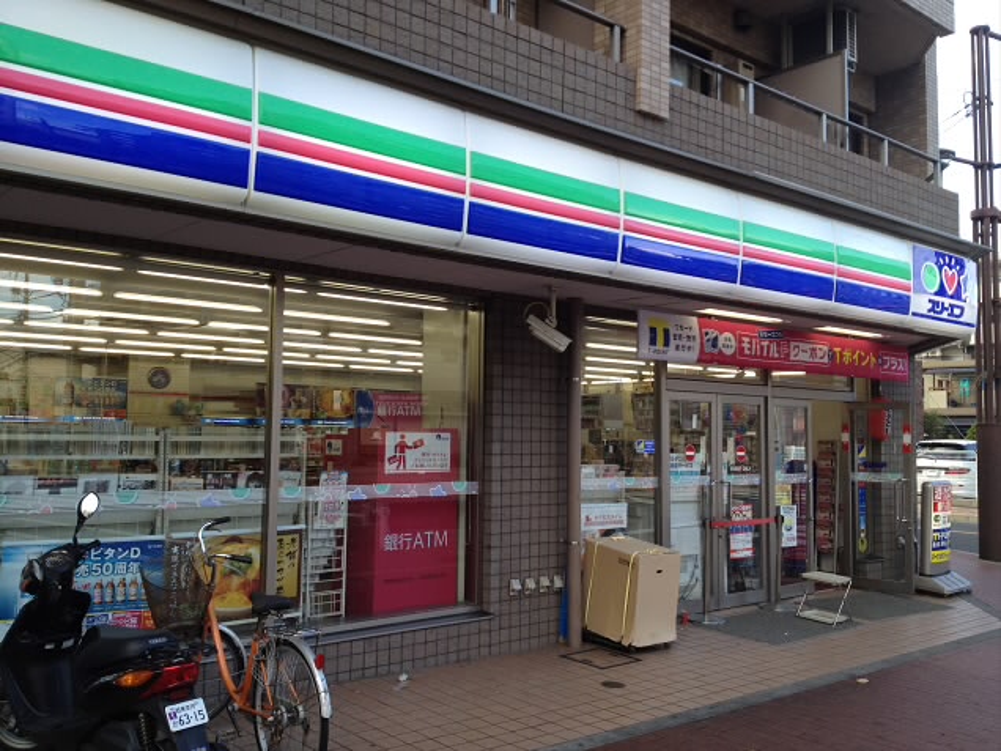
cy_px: 376
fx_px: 1012
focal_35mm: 35
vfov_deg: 40.7
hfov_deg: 52.6
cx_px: 500
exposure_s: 1/201
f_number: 2.4
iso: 64
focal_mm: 4.28
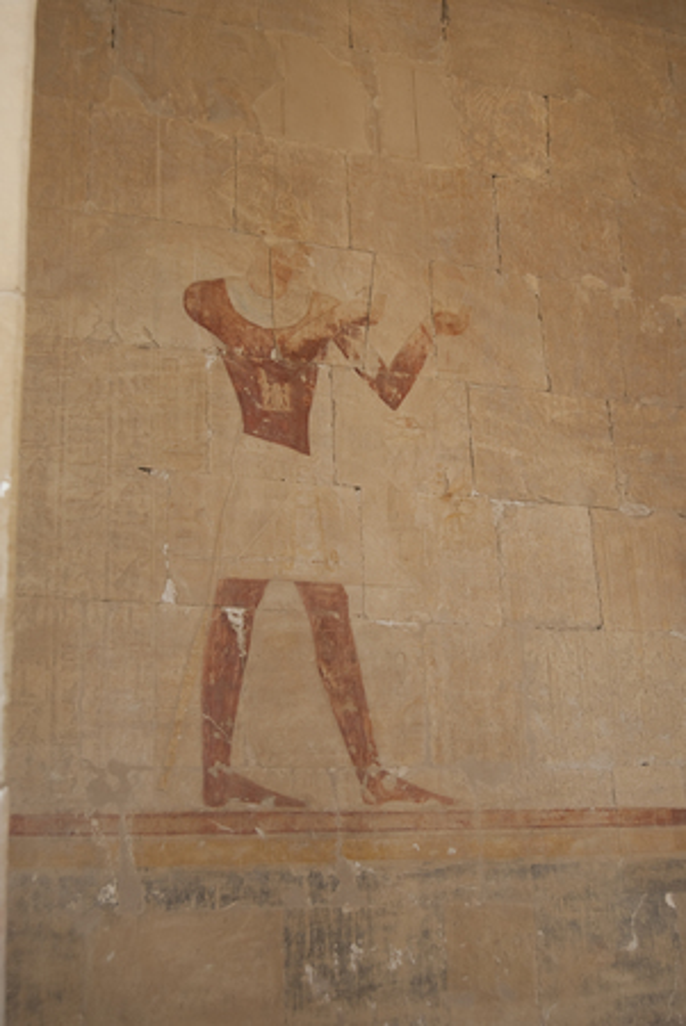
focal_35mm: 42
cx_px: 343
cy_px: 513
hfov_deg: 32.0
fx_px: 1198
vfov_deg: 46.4
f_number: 5.6
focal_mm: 28
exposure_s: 1/125
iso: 100
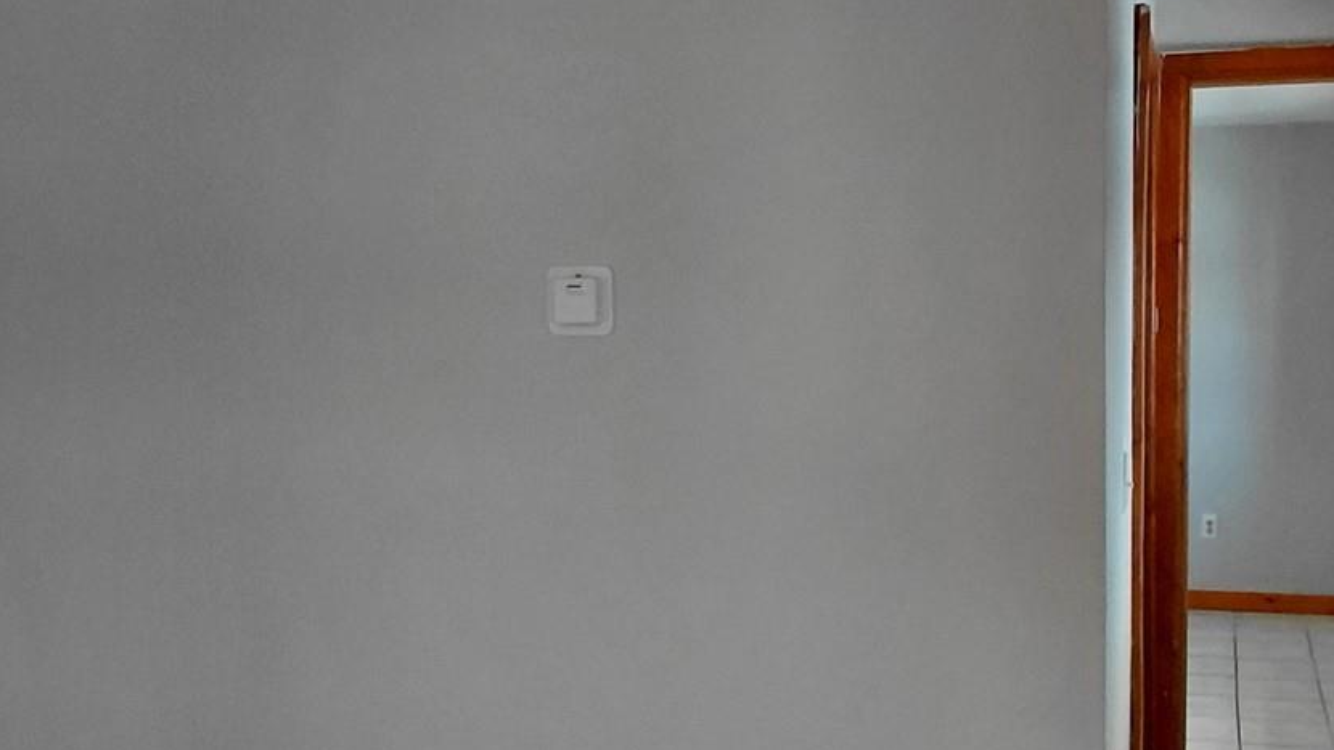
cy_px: 385
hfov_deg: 46.7
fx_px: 1521
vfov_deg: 27.7
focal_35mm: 43
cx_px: 871
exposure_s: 1/60
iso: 80
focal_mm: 1.64
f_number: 2.2
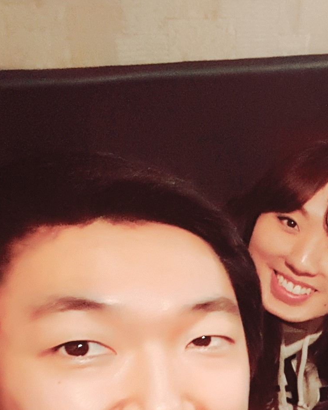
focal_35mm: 57
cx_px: 568
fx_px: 691
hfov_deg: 20.3
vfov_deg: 31.3
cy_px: 378
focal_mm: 2.1
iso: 320
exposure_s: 1/24
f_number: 1.7
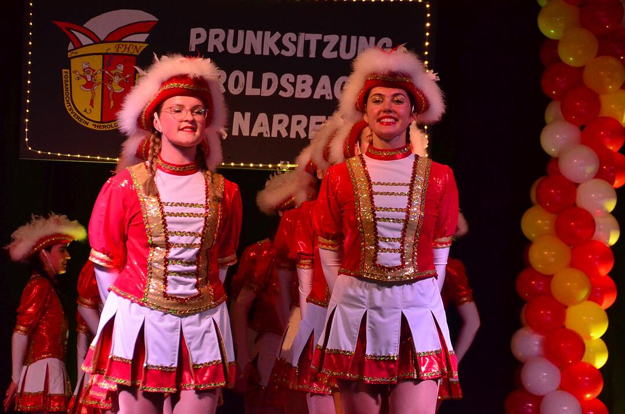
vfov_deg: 9.9
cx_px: 312
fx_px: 2392
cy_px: 207
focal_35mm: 138
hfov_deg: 14.9
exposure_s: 1/200
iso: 3200
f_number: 5.6
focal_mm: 92
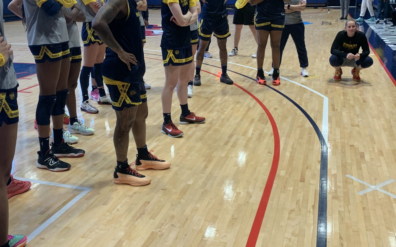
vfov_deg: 31.2
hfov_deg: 48.0
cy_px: 104
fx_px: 443
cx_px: 162
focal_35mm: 41
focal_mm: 4.25
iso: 80
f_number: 1.8
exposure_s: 1/121
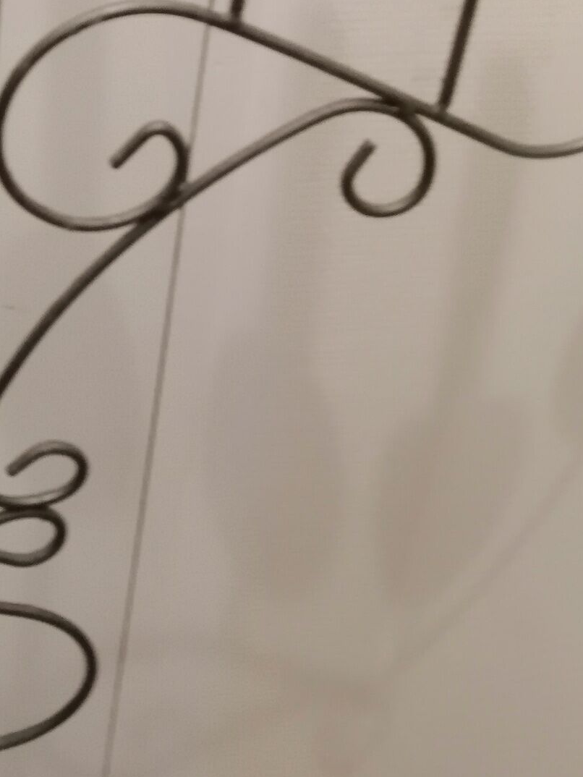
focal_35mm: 79
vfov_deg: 24.2
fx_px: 1773
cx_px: -53
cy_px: 114
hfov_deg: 18.0
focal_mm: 3.96
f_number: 1.8
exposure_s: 1/25
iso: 320
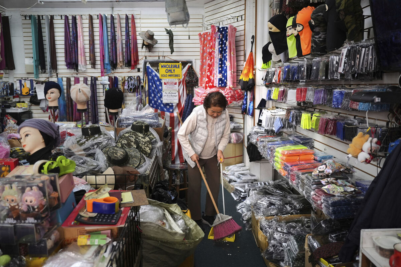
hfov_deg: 60.3
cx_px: 200
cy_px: 134
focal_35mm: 31
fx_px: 345
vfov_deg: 42.3
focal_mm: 31
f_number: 2.8
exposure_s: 1/500
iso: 640
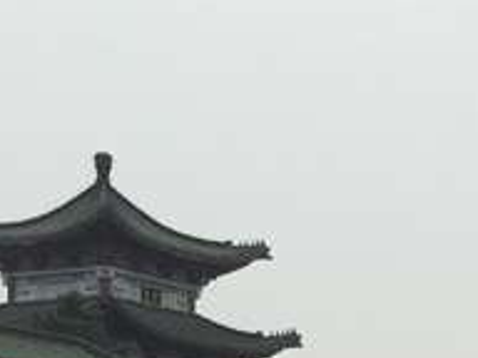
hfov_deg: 13.9
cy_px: 712
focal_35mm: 136
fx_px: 1878
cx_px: 620
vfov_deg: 10.1
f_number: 2.2
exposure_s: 1/638
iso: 32
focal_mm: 4.15
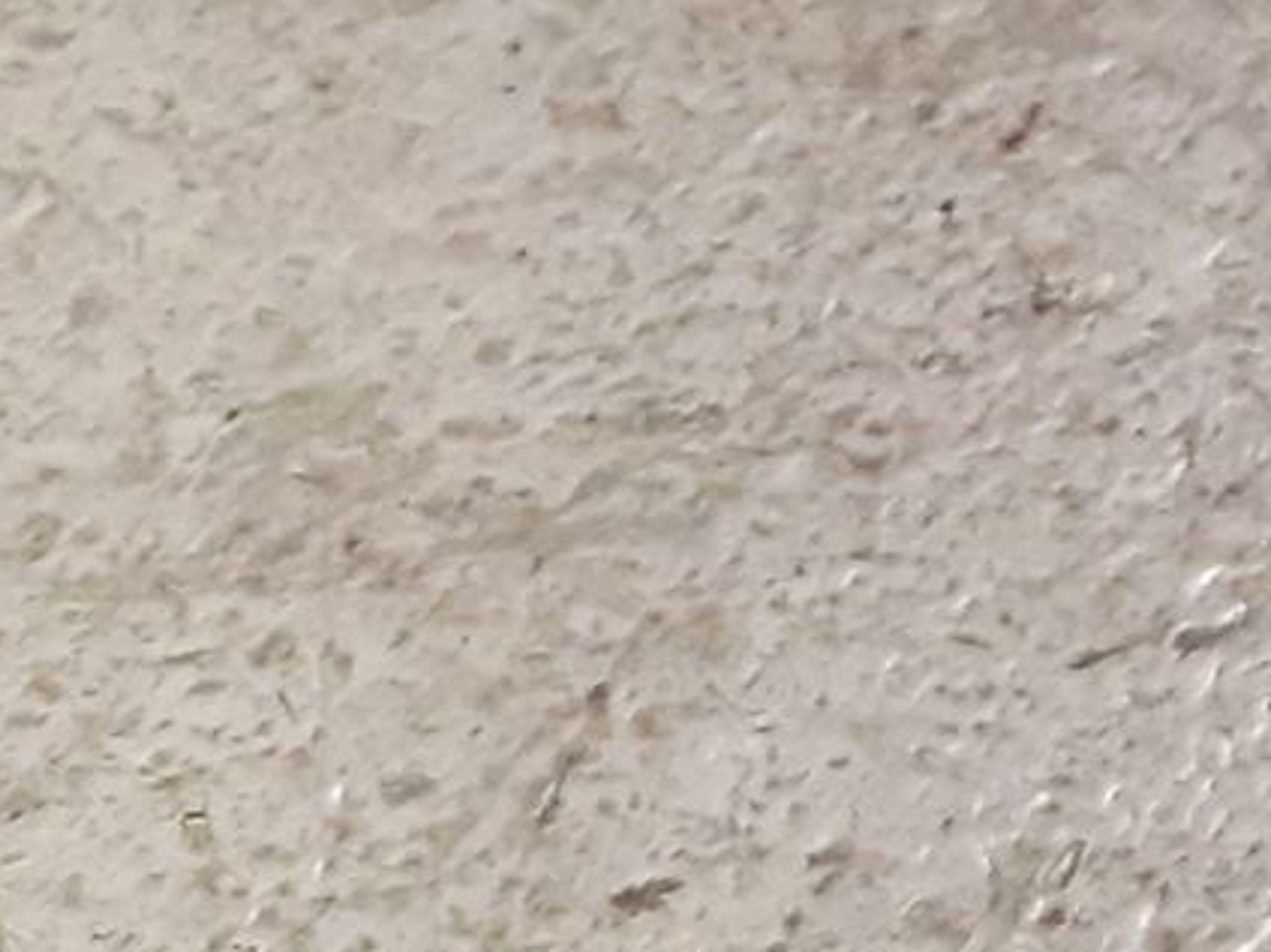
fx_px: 4625
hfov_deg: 12.6
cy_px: -781
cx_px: 2954
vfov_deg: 11.0
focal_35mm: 126
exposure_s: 1/50
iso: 200
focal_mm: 3.93
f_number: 1.7
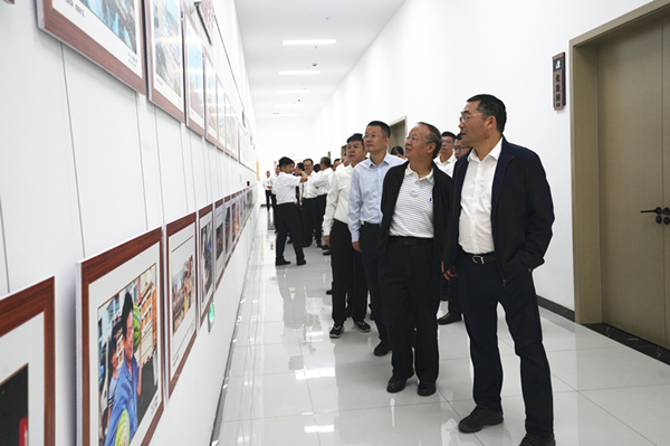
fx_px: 651
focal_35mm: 35
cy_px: 223
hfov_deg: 54.5
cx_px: 335
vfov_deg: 37.8
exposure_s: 1/80
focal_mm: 35
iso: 2000
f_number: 7.1
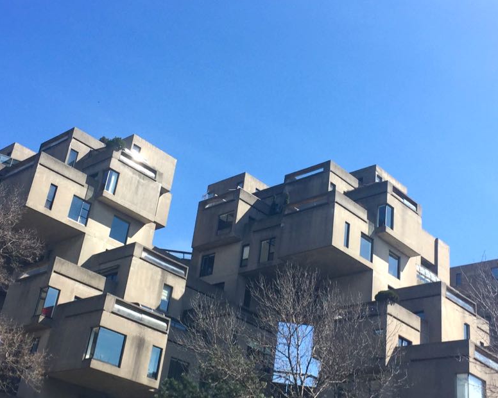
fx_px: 457
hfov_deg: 57.2
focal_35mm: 31
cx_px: 241
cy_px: 203
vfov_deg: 47.1
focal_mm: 4.15
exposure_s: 1/1582
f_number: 2.2
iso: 32
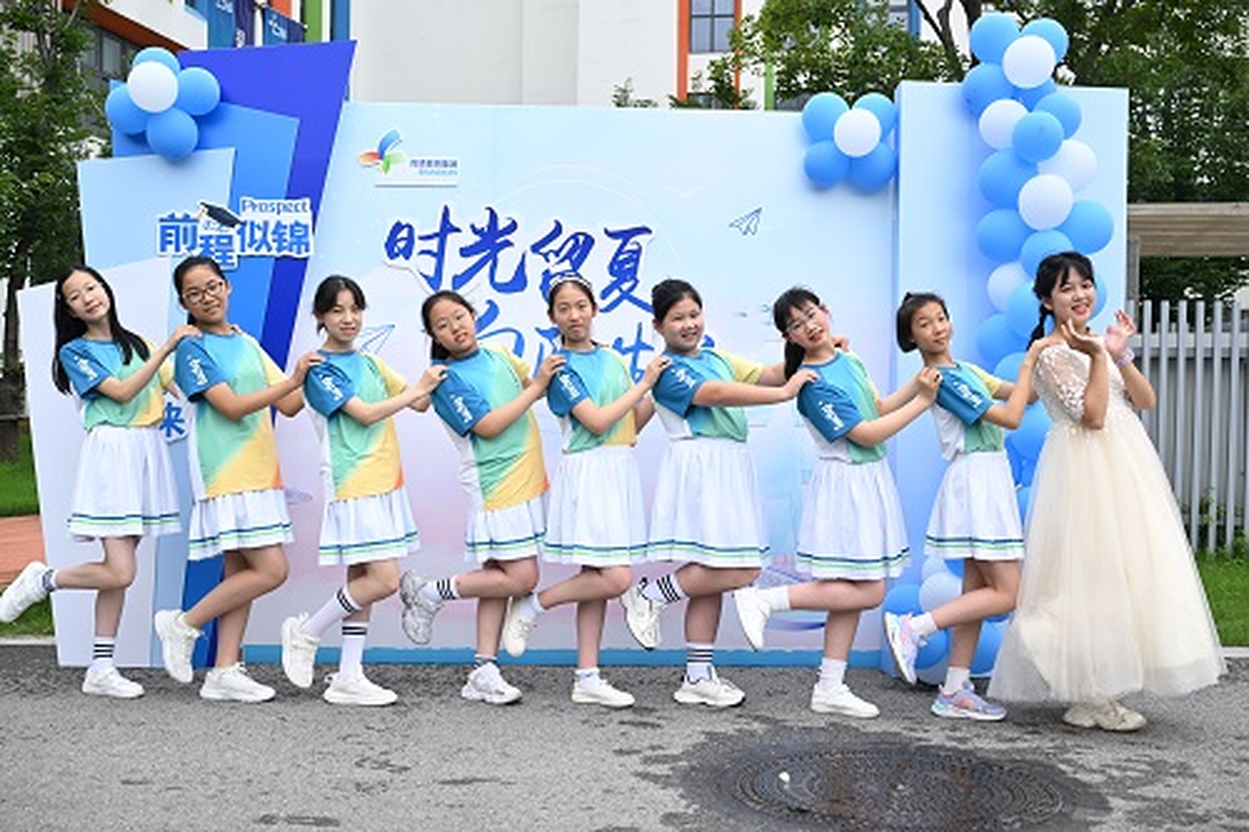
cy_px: 416
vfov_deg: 32.6
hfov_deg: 47.4
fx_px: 1422
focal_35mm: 41
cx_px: 624
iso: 450
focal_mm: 41
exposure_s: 1/250
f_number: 5.6
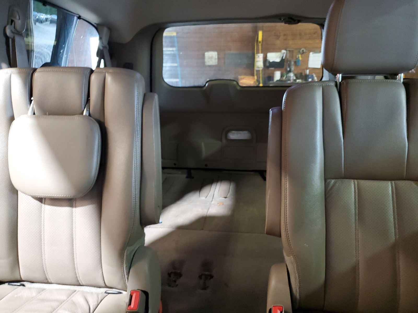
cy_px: 156
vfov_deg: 53.1
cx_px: 209
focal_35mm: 26
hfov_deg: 67.3
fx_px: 314
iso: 322
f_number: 1.5
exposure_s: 1/15
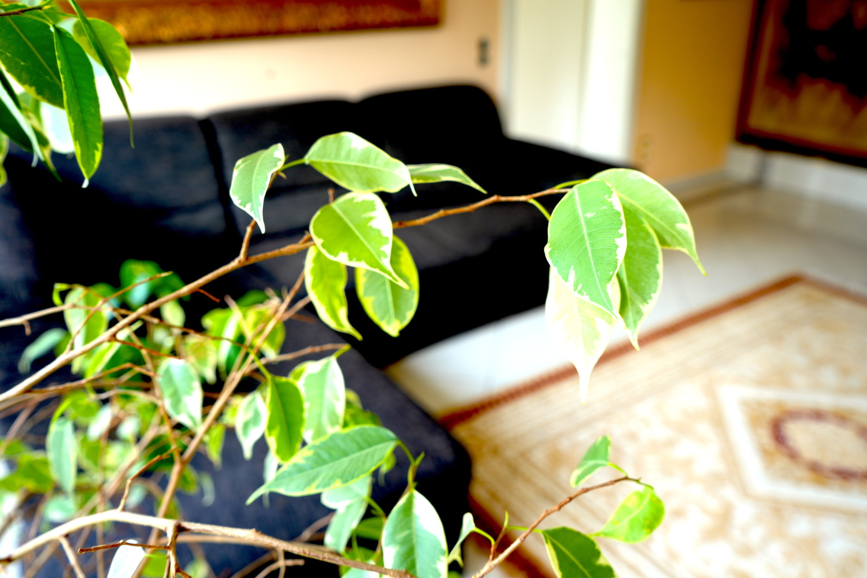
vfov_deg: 46.4
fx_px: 674
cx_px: 434
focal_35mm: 28
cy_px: 289
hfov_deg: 65.5
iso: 125
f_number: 5.6
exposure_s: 1/30
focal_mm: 28
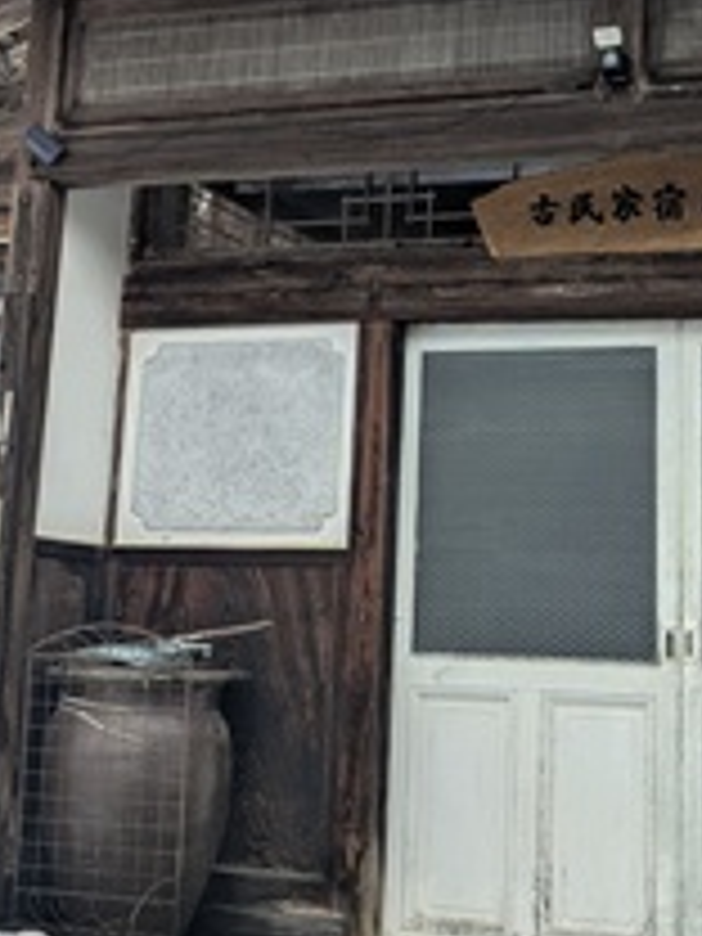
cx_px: 428
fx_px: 1947
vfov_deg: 26.6
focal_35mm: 72
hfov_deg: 20.4
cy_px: 202
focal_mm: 5.43
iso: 46
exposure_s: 1/230
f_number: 1.89
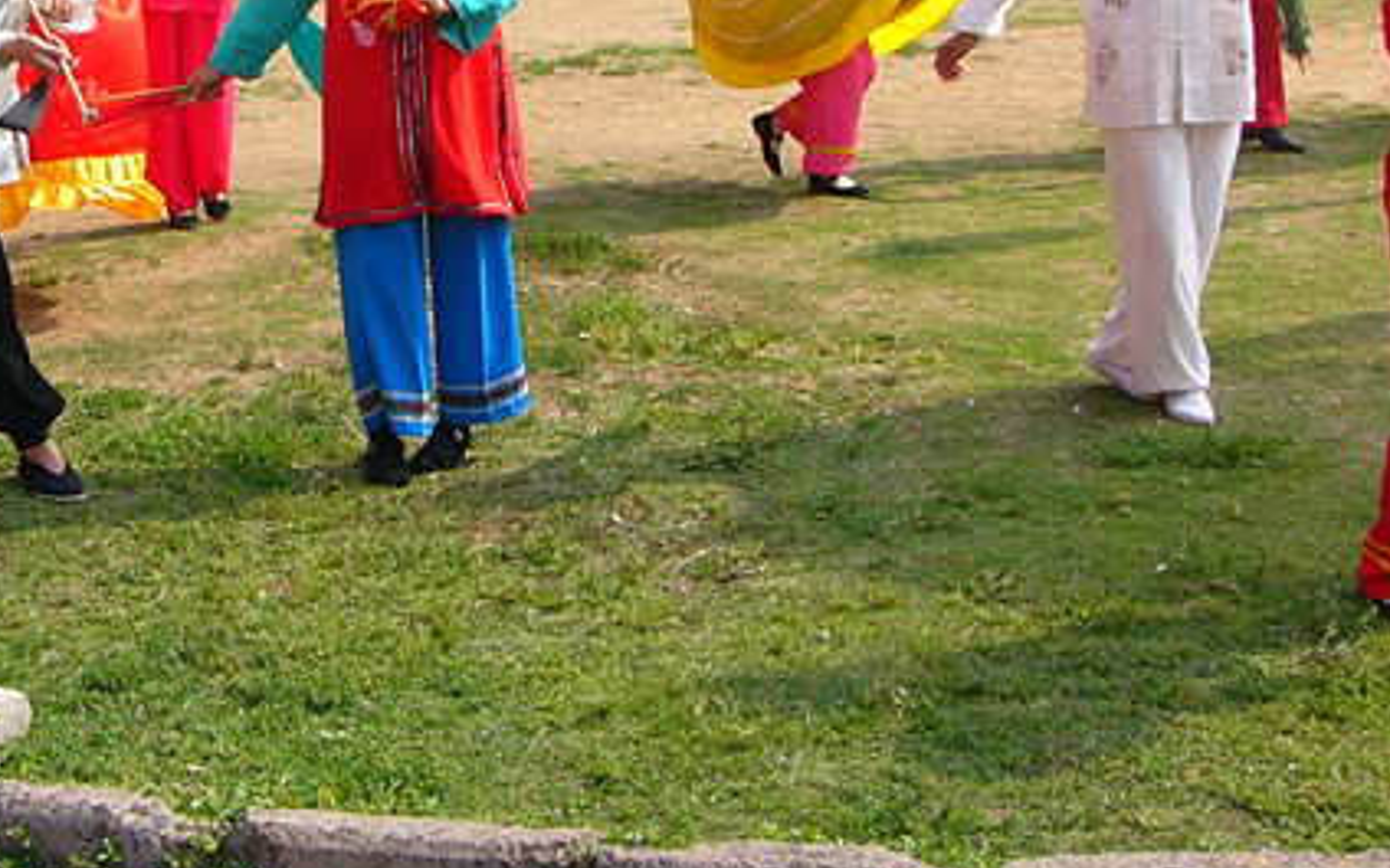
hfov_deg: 28.2
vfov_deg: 17.7
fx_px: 2728
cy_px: 34
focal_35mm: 72
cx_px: 344
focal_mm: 6
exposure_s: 1/250
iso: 50
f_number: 4
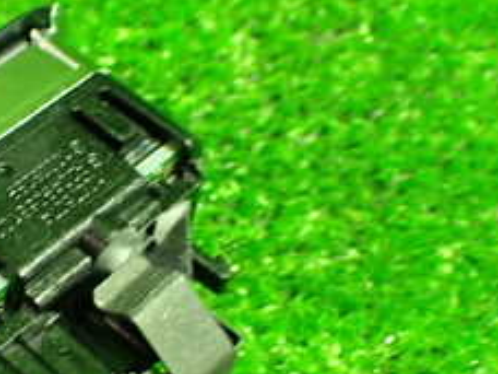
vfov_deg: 18.6
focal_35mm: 79
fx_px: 1137
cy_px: 258
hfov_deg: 24.1
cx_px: 68
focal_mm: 5.4
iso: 800
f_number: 2.3
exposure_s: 1/40
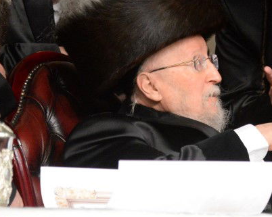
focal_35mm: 323
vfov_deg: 4.8
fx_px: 2598
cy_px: 9
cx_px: 315
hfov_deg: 6.0
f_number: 4.5
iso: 5000
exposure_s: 1/200
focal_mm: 120
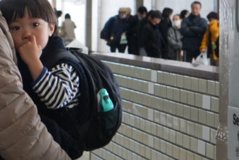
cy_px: 21
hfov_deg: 13.3
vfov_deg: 8.9
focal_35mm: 153
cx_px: 25
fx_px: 1020
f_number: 4.5
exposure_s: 1/100
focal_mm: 35
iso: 1250
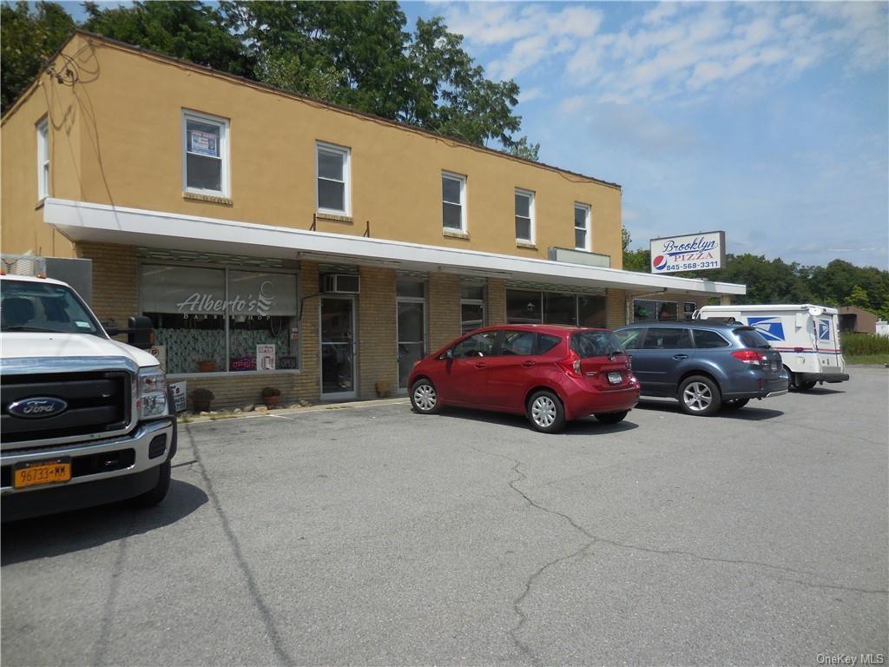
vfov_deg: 54.9
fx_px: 642
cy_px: 334
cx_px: 444
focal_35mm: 25
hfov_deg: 69.4
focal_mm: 4.5
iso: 125
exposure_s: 1/800
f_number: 6.6
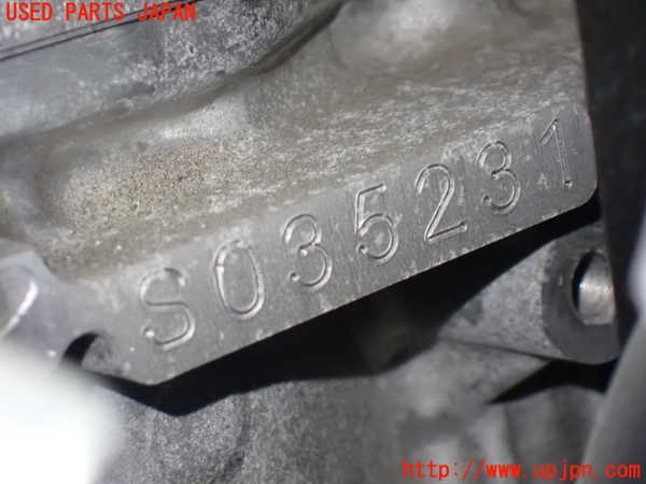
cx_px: 323
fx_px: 1754
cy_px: 242
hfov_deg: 20.9
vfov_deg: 15.7
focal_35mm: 94
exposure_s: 1/40
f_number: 4.7
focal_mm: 16.79
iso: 1600
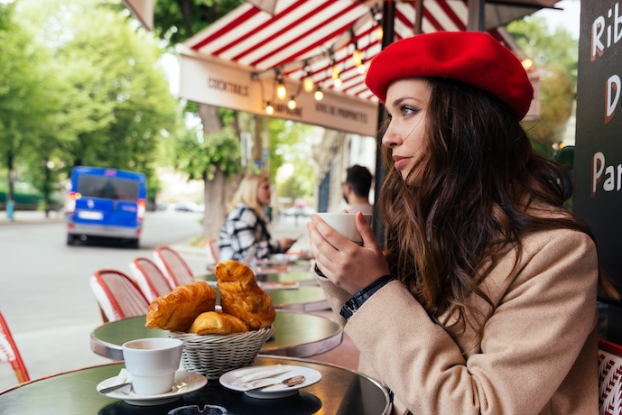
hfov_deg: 51.7
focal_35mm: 37
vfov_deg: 35.9
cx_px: 344
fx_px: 640
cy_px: 224
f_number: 4
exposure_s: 1/60
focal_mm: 31.9
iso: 160
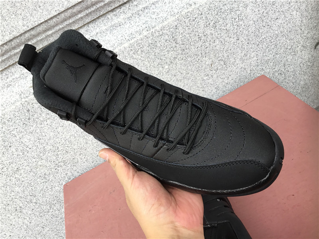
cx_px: 160
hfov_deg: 58.4
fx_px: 286
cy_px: 120
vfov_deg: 45.4
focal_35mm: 31
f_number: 2.4
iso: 32
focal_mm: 3.3
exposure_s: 1/100
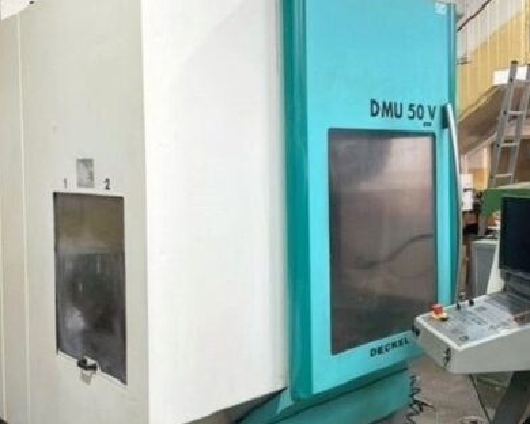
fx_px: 612
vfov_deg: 38.1
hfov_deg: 46.7
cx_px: 304
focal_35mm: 39
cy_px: 179
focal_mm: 4.2
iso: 100
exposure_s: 1/100
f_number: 1.6
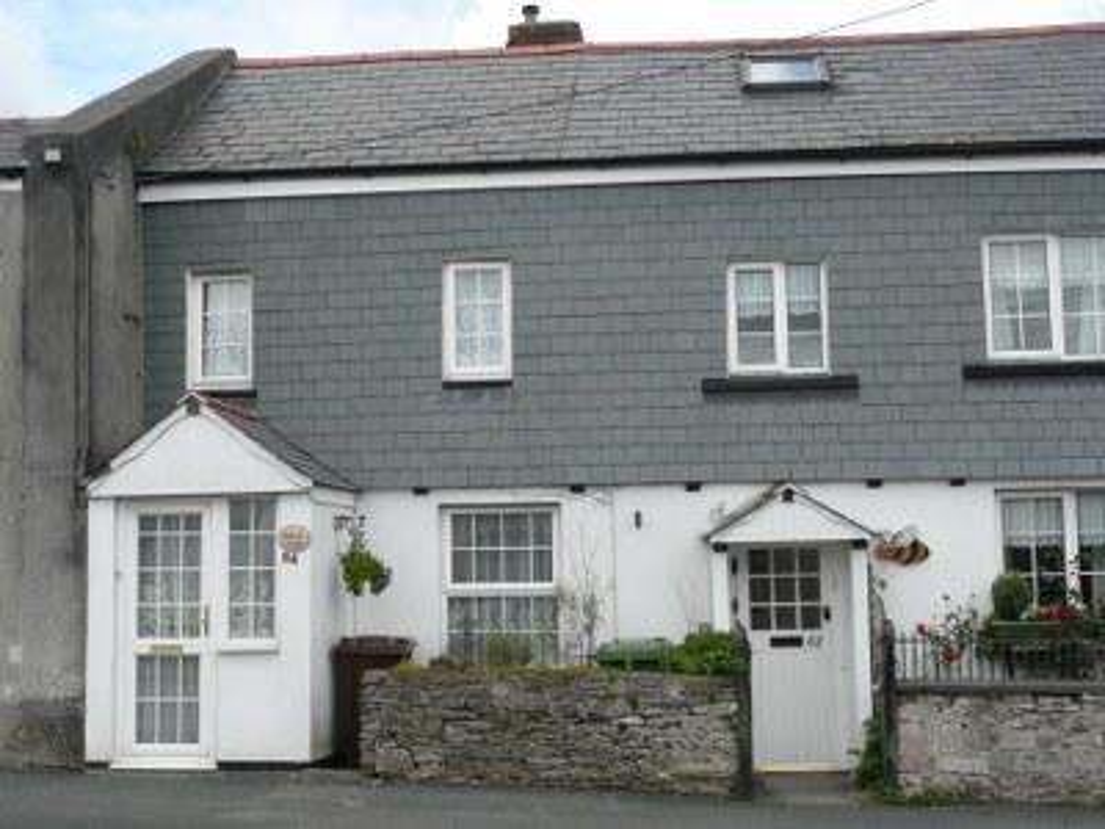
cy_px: 414
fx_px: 1532
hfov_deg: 39.7
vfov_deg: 30.3
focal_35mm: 48
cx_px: 552
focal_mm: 7.8
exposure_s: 1/400
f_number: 4.2
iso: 100
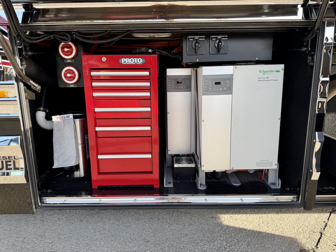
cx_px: 168
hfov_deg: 71.6
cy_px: 126
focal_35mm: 24
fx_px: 233
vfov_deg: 56.8
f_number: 1.78
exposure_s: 1/547
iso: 80
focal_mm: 6.76
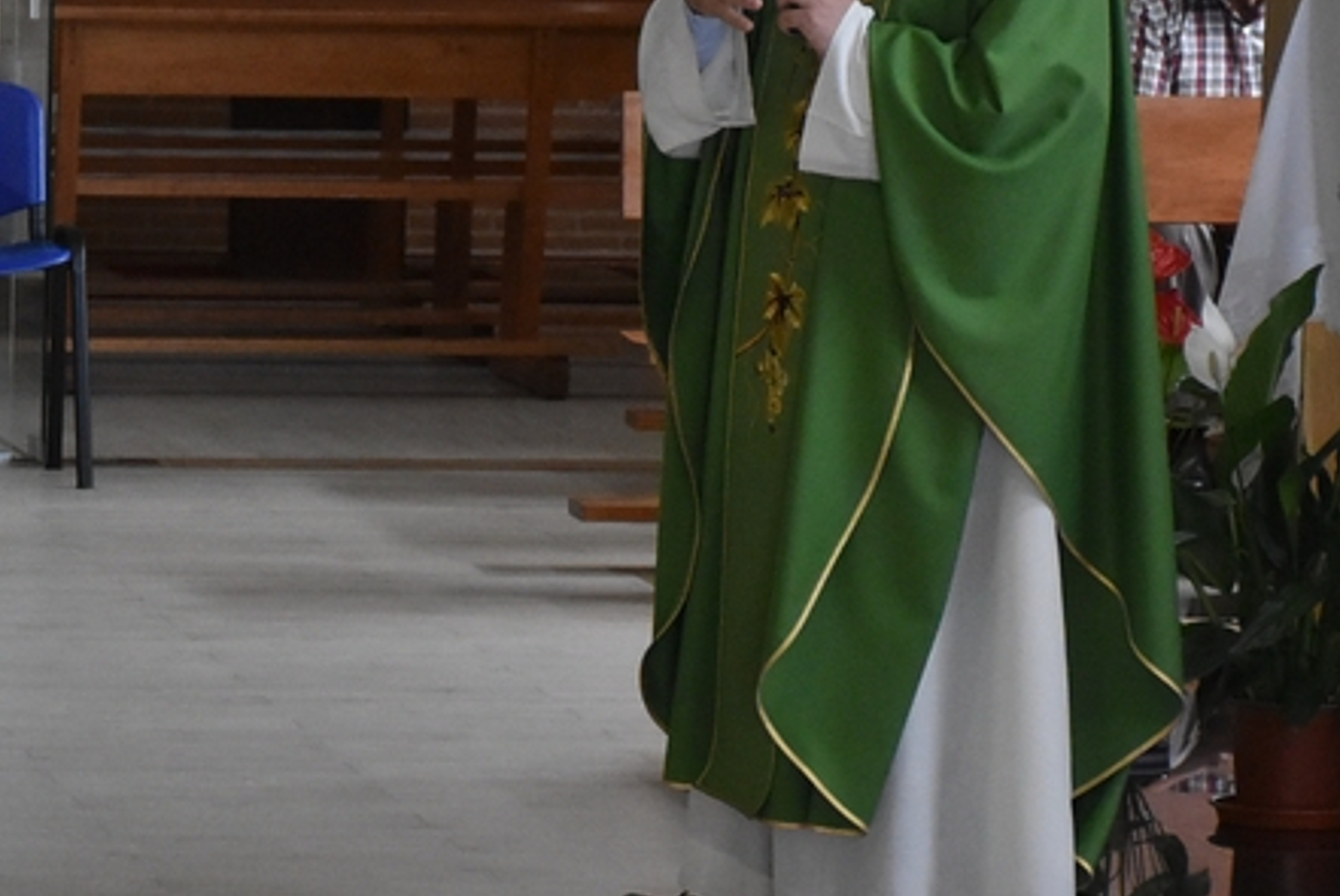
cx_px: 134
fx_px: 9426
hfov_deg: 8.1
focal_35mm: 253
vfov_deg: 5.4
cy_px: 358
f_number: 5
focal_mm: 62
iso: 3200
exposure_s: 1/400
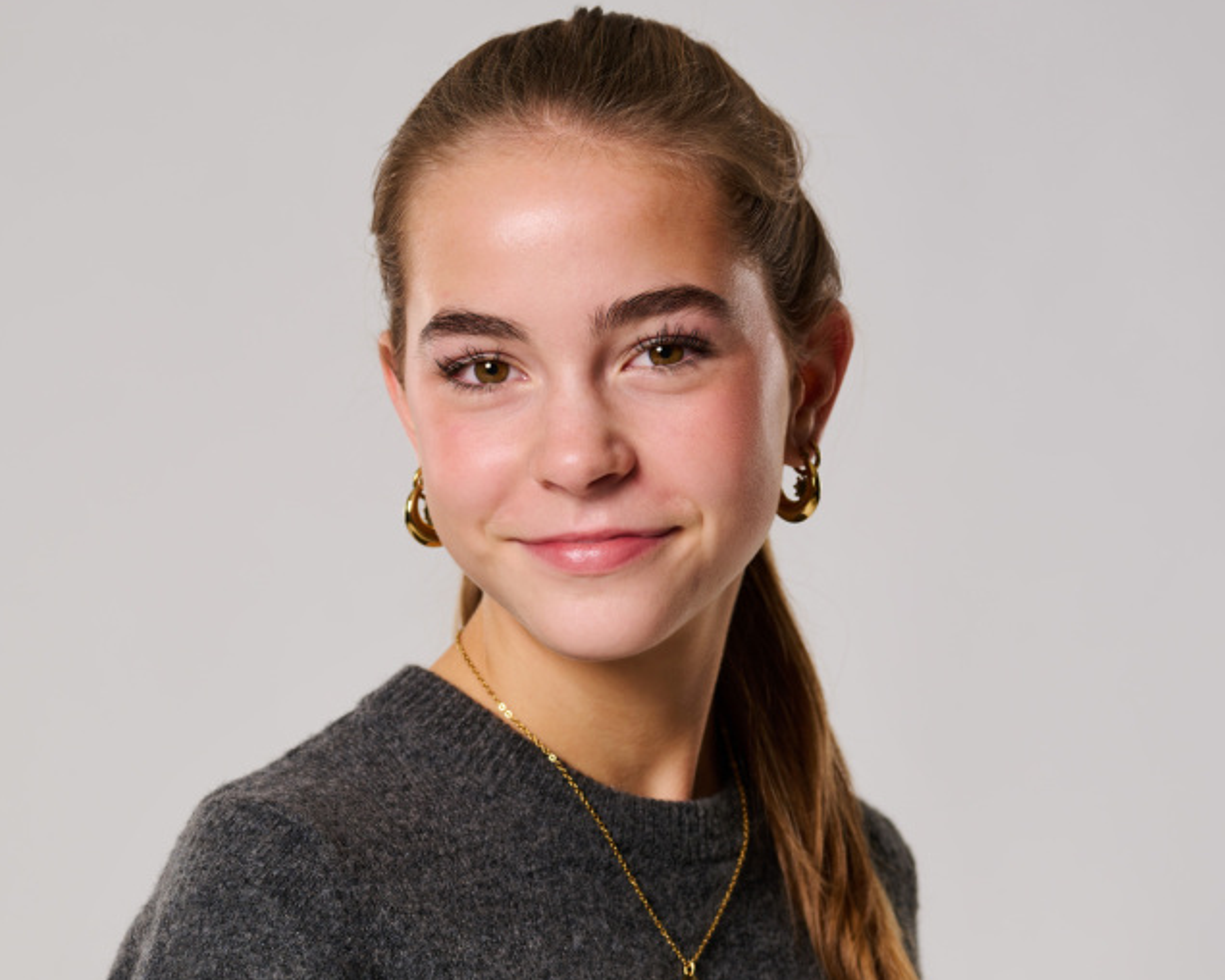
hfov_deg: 15.5
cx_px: 609
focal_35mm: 124
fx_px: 4496
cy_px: 503
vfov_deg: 12.4
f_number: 9
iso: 100
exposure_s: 1/125
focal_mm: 105
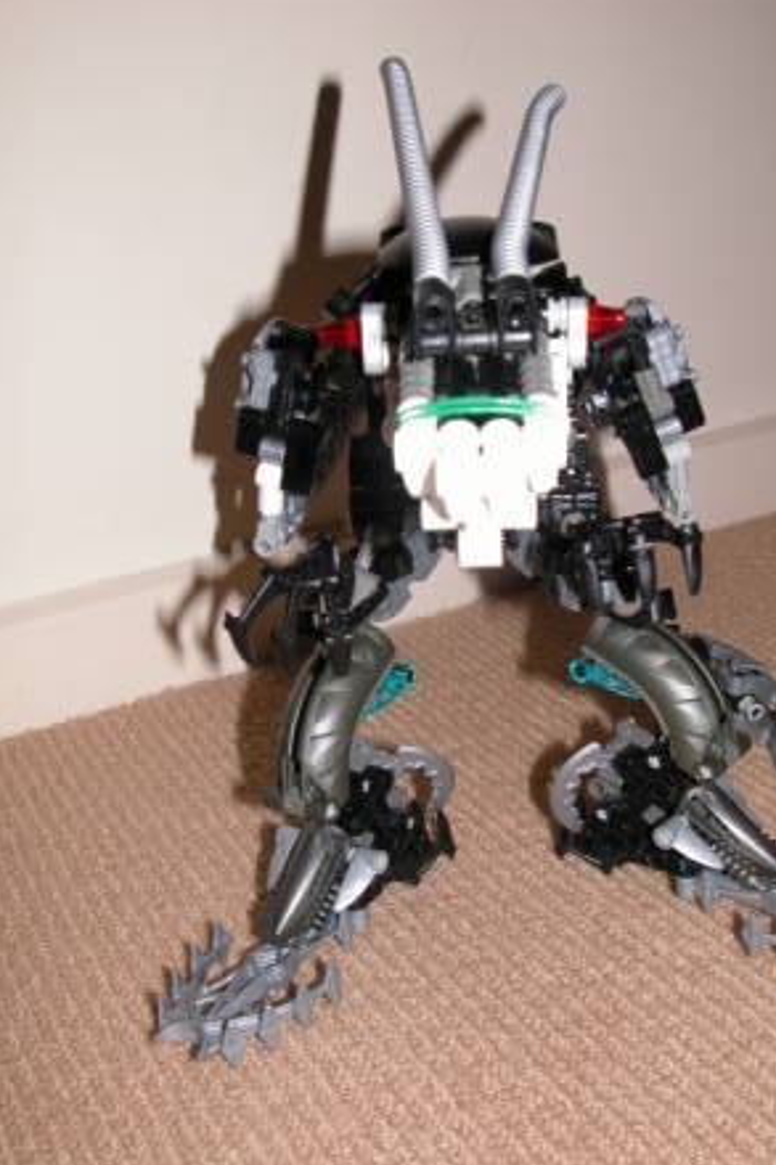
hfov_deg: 36.8
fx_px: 1165
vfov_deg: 53.1
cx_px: 437
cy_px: 575
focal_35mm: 36
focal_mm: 8.9
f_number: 5
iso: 100
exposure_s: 1/60
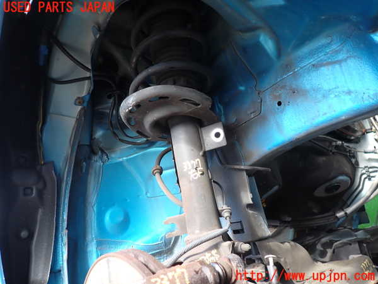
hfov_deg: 69.4
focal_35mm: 25
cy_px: 142
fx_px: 273
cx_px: 189
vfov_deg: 54.9
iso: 100
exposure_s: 1/80
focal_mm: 4.5
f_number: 2
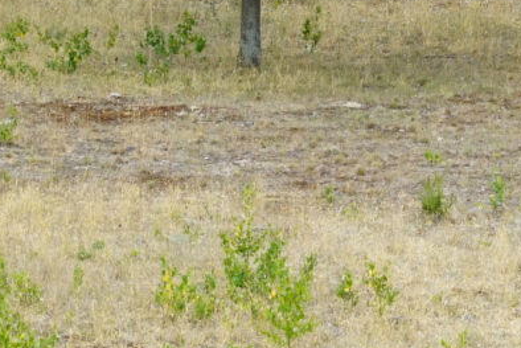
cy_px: -22
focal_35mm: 683
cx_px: 1121
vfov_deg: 2.0
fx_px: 9888
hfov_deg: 3.0
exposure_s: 1/640
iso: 800
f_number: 8
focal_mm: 105
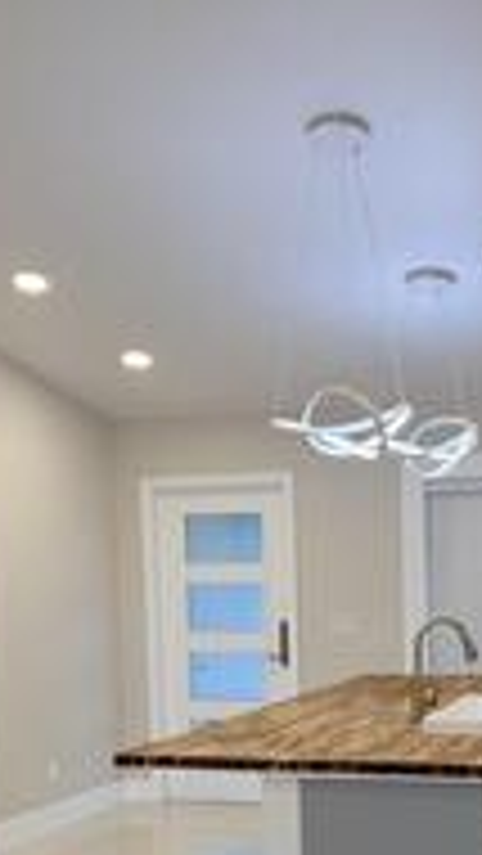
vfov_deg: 36.7
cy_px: 670
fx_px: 1249
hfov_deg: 21.7
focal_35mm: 55
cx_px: 333
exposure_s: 1/235
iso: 160
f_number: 1.78
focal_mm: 6.76
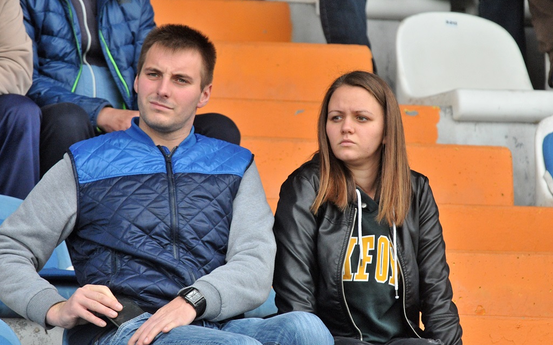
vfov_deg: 2.5
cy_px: 164
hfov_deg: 3.9
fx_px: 8078
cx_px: 276
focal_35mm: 536
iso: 1600
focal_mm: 350
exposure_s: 1/250
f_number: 6.3
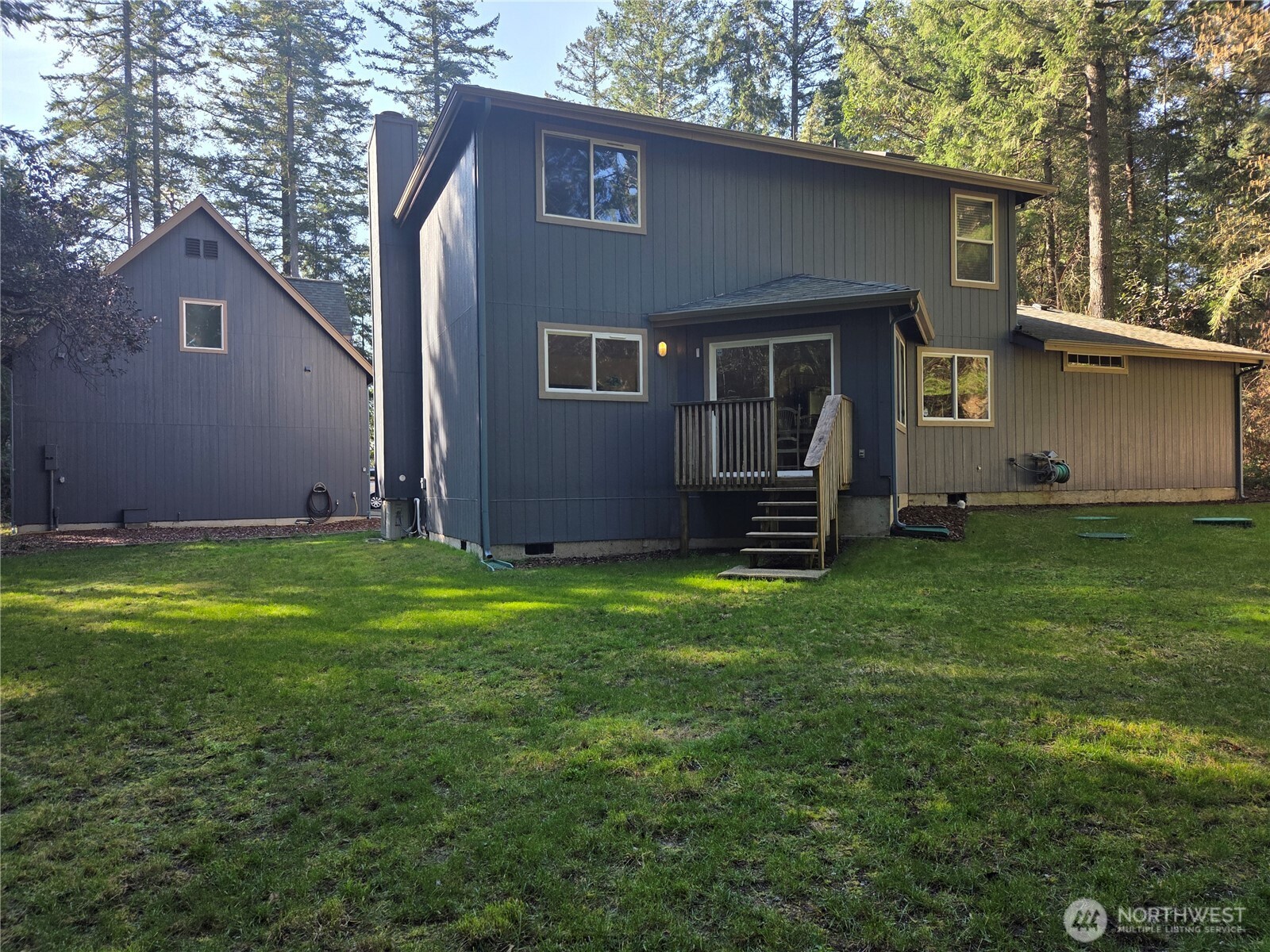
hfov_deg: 73.9
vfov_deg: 58.9
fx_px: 844
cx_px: 635
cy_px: 476
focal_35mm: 23
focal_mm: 5.4
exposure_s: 1/638
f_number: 1.8
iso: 80
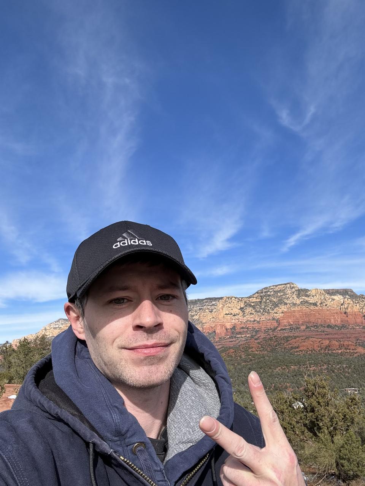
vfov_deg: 60.0
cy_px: 243
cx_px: 182
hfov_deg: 46.8
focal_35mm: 30
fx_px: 422
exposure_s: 1/1101
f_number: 1.9
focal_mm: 2.69
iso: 25
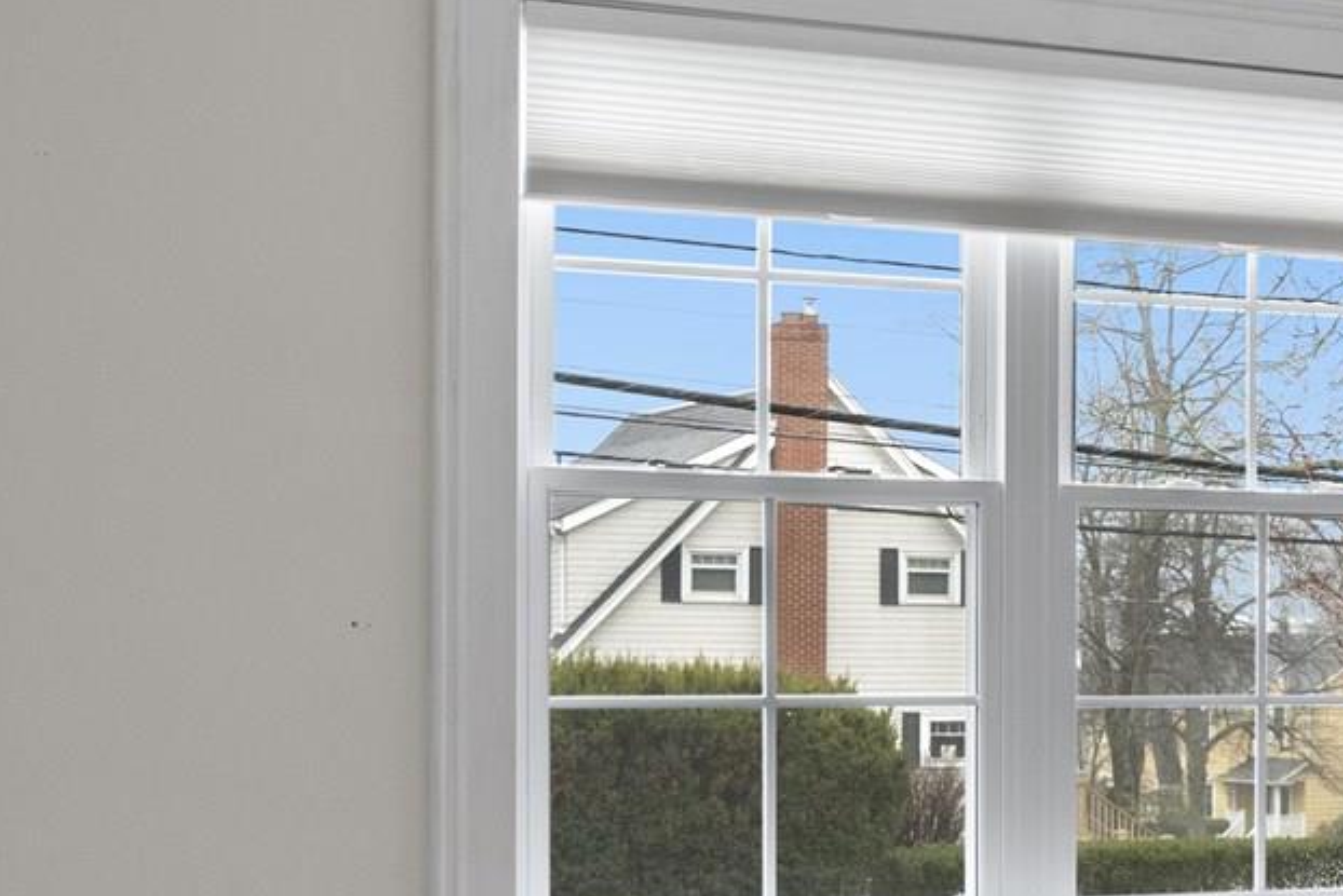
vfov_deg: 17.2
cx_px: 1477
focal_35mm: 79
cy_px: 674
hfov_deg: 24.0
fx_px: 2948
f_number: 8
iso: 400
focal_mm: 16
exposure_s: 1/15
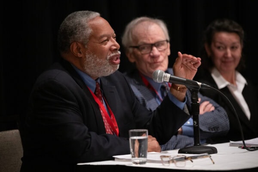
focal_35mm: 160
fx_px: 1147
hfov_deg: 12.8
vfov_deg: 8.6
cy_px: 86
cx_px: 129
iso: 1600
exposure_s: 1/125
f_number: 2.8
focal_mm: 160
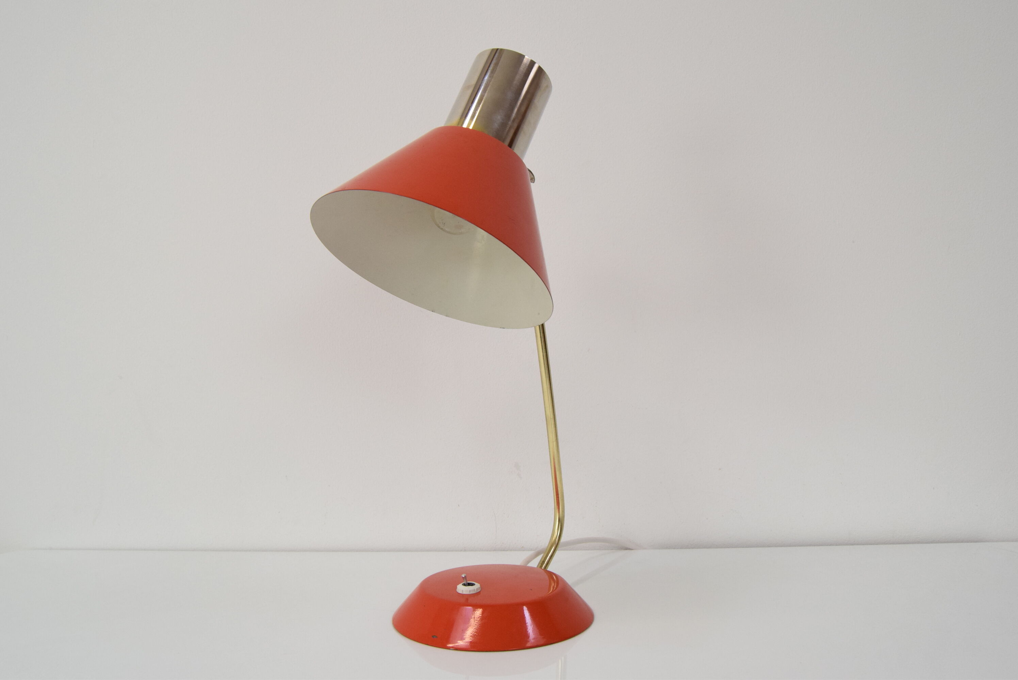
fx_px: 849
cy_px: 340
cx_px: 509
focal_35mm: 30
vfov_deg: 43.7
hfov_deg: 61.9
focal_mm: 20
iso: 1600
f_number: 8
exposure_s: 1/250
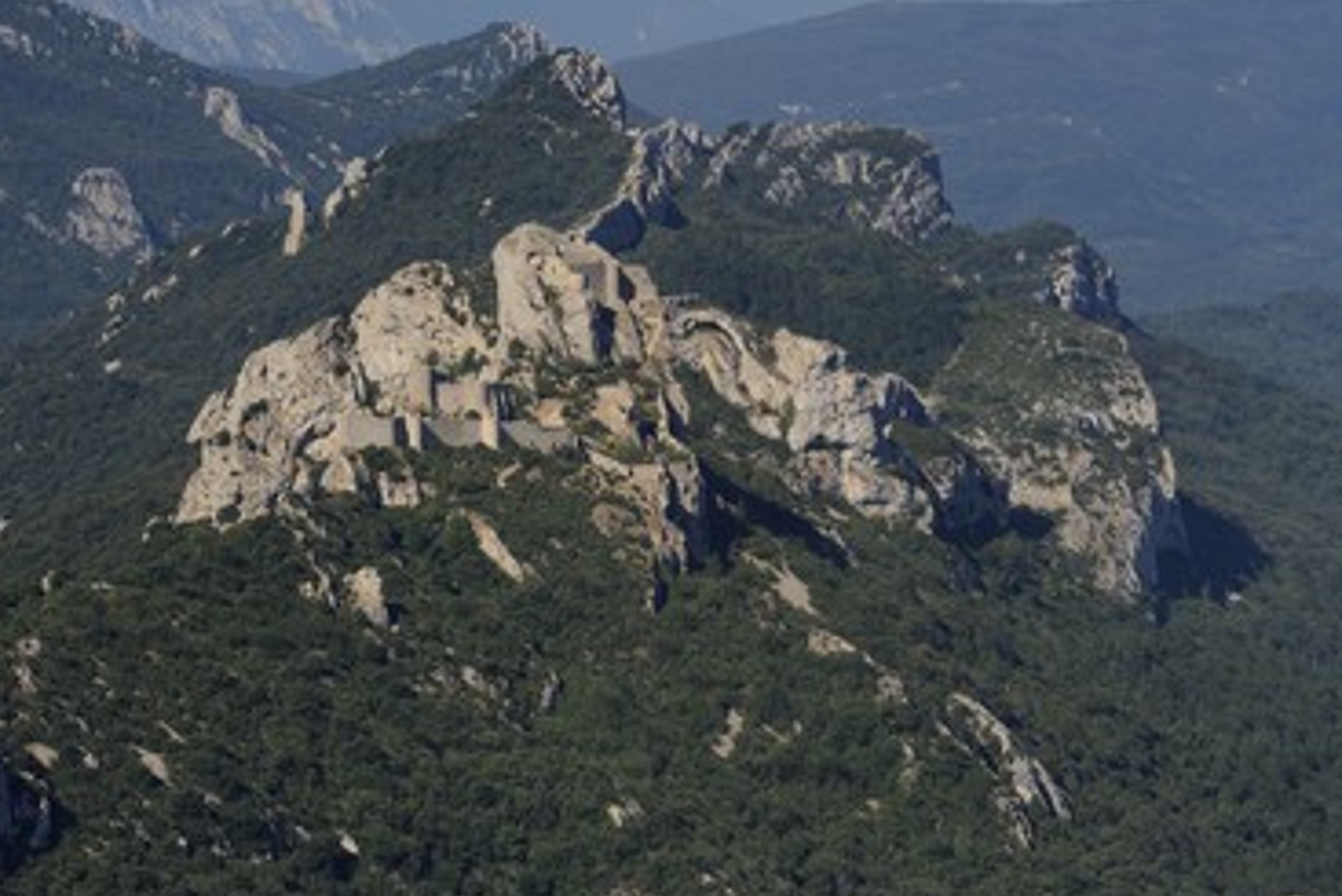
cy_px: 435
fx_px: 8540
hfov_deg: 9.0
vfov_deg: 6.0
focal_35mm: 229
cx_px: 640
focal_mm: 200
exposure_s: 1/1250
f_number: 8
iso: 400
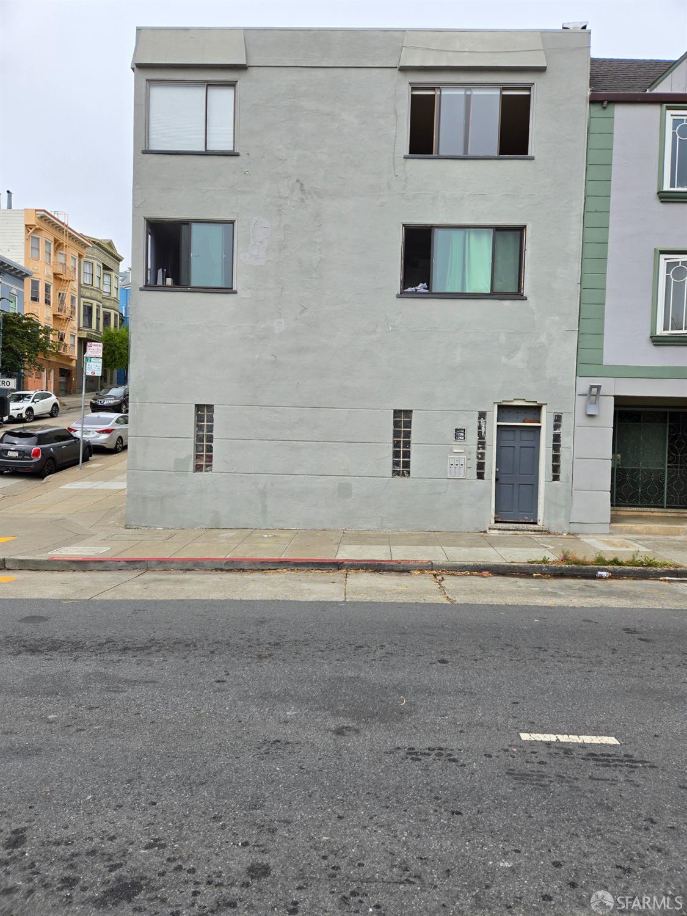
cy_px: 458
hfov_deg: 58.9
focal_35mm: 23
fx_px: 609
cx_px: 344
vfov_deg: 73.9
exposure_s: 1/1157
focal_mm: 5.4
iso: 25
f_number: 1.8
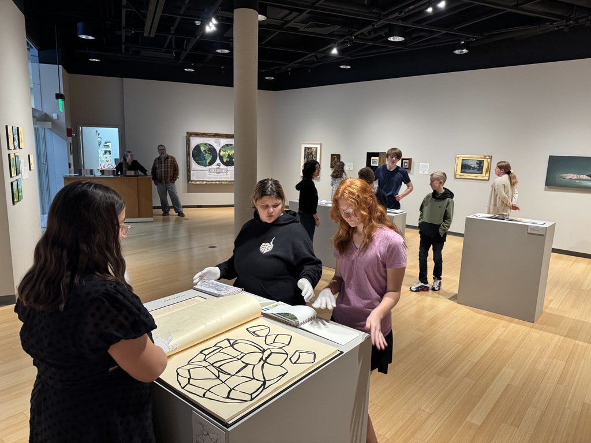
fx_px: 410
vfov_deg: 56.8
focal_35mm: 24
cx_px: 296
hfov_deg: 71.6
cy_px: 222
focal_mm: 6.76
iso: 250
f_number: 1.78
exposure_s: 1/60
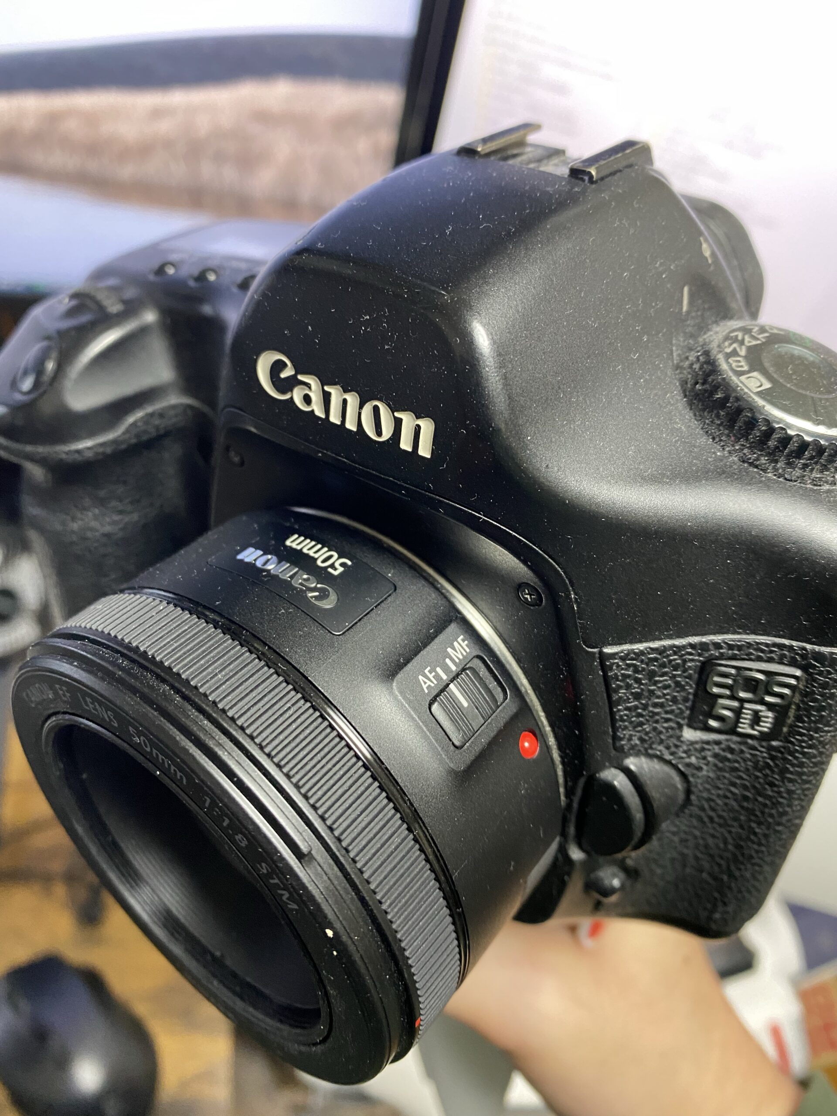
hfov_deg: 53.1
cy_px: 558
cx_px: 418
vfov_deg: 67.3
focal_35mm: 26
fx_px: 838
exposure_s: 1/50
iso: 320
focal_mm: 4.25
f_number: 1.8
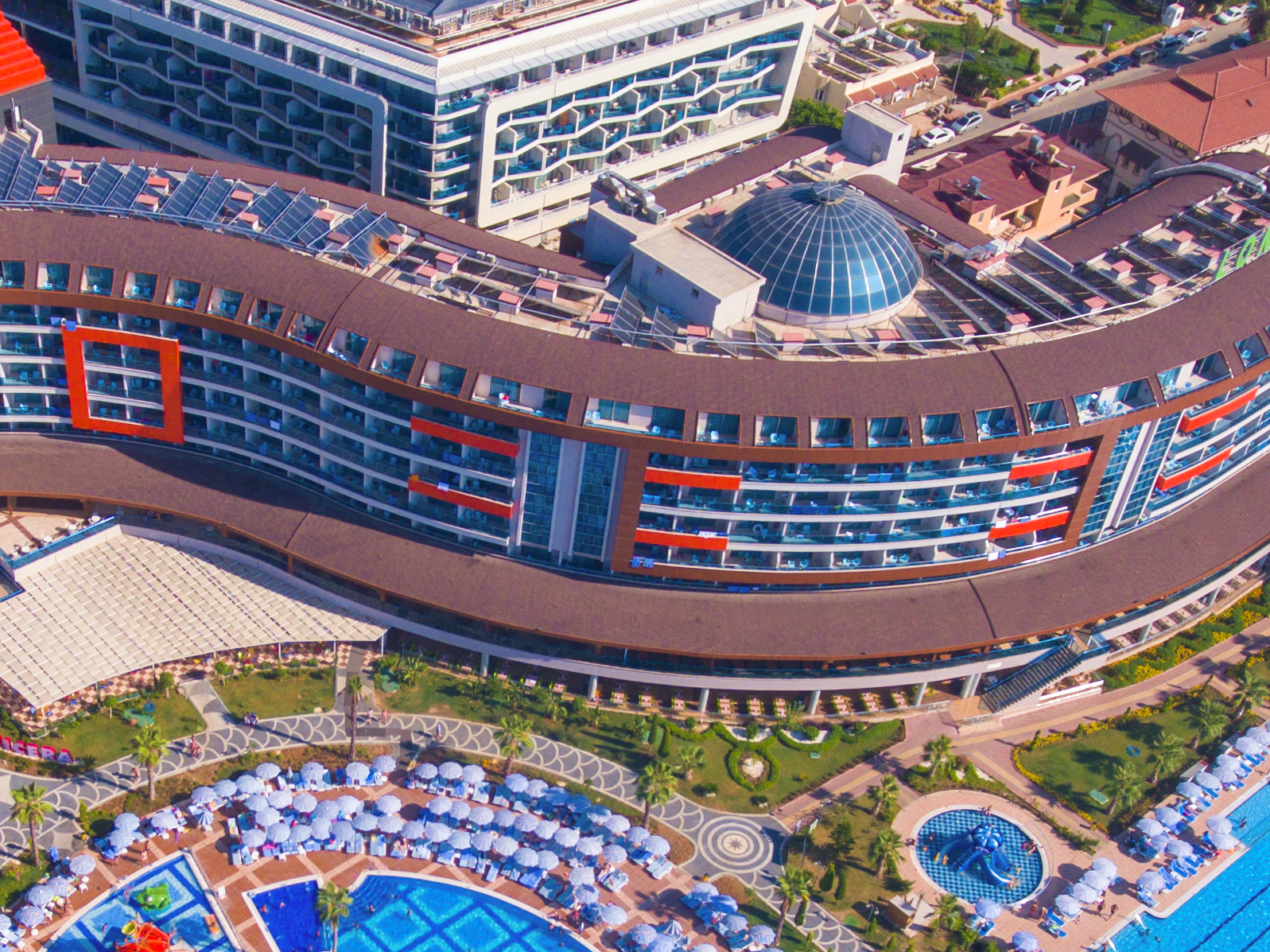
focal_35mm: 50
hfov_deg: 37.8
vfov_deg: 28.4
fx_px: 1834
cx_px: 418
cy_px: 781
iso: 100
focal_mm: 3.61
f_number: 2.8
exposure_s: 1/80
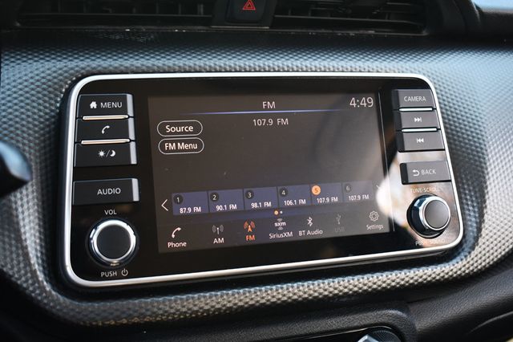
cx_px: 256
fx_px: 641
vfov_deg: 29.8
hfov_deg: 43.6
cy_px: 171
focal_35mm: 45
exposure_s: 1/125
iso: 800
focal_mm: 30
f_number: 4.2
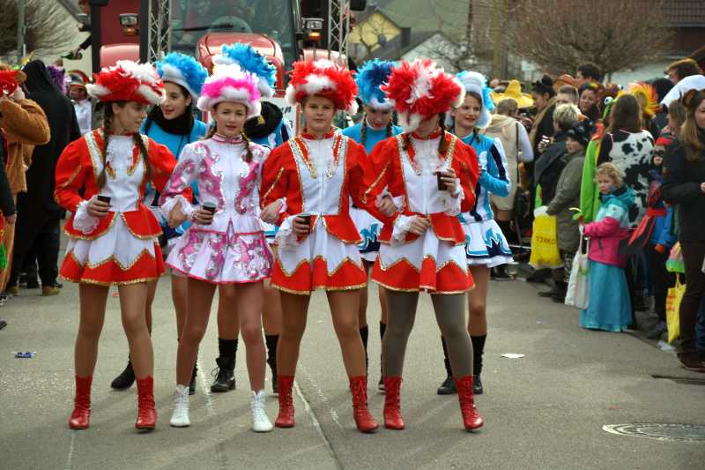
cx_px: 352
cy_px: 235
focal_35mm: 158
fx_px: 3084
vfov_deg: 8.7
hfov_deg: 13.0
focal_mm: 105
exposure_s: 1/160
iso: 100
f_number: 6.3
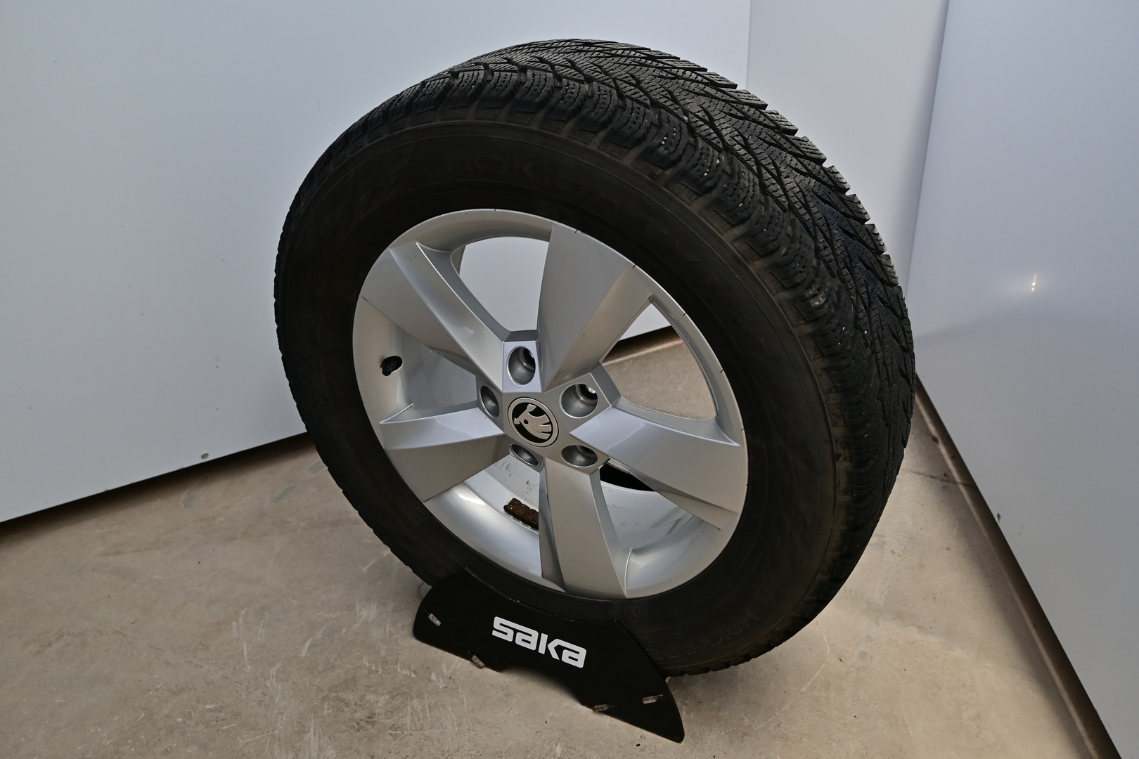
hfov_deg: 57.2
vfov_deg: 40.0
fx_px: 1044
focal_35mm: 33
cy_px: 380
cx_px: 570
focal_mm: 22
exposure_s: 1/25
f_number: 4
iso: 160
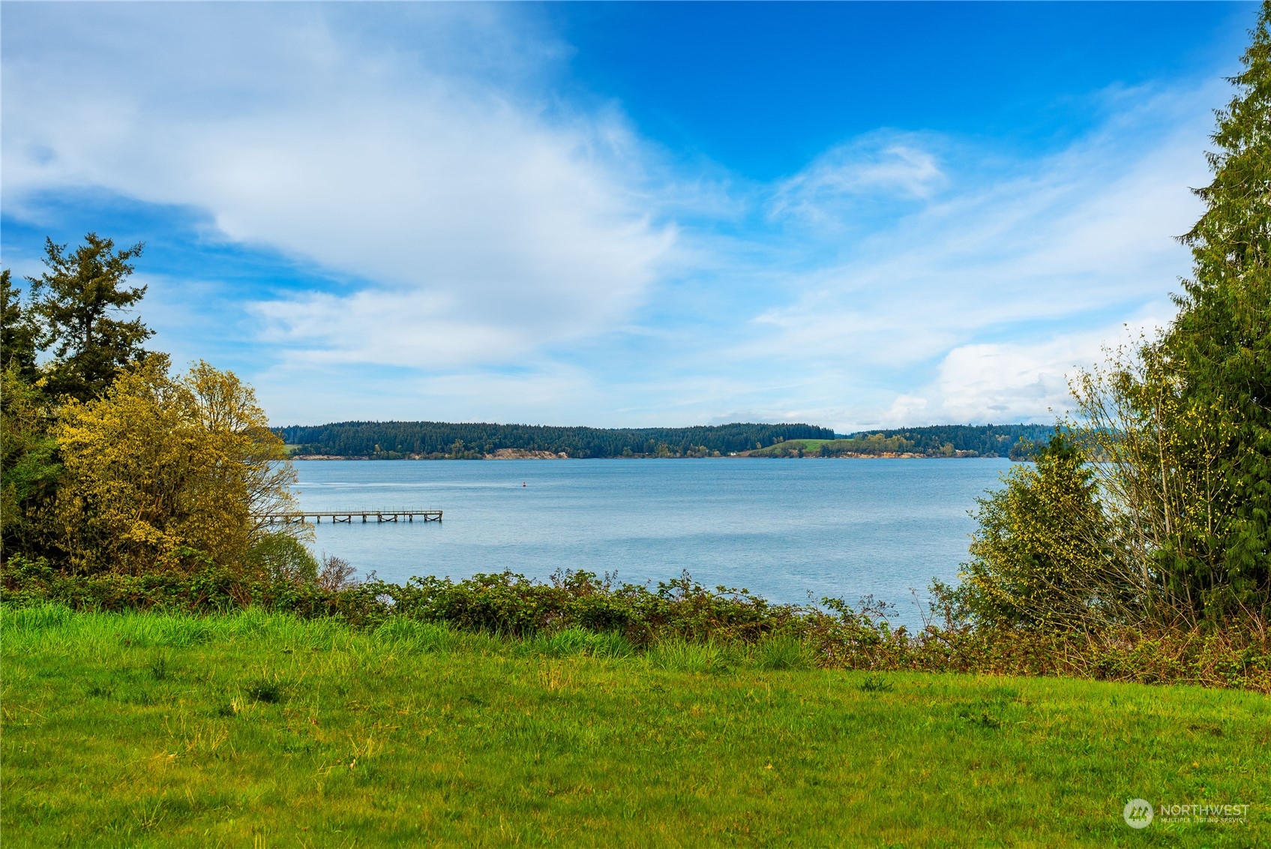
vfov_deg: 27.0
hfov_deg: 39.6
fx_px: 1766
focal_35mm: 50
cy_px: 424
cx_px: 636
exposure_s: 1/500
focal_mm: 50
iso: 400
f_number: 6.3
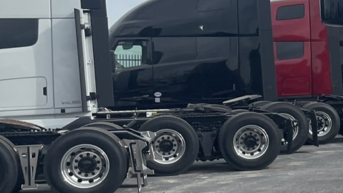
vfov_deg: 10.6
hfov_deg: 16.3
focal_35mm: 114
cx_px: 584
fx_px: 1037
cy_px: 104
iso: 32
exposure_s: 1/3509
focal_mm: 4.2
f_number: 1.6
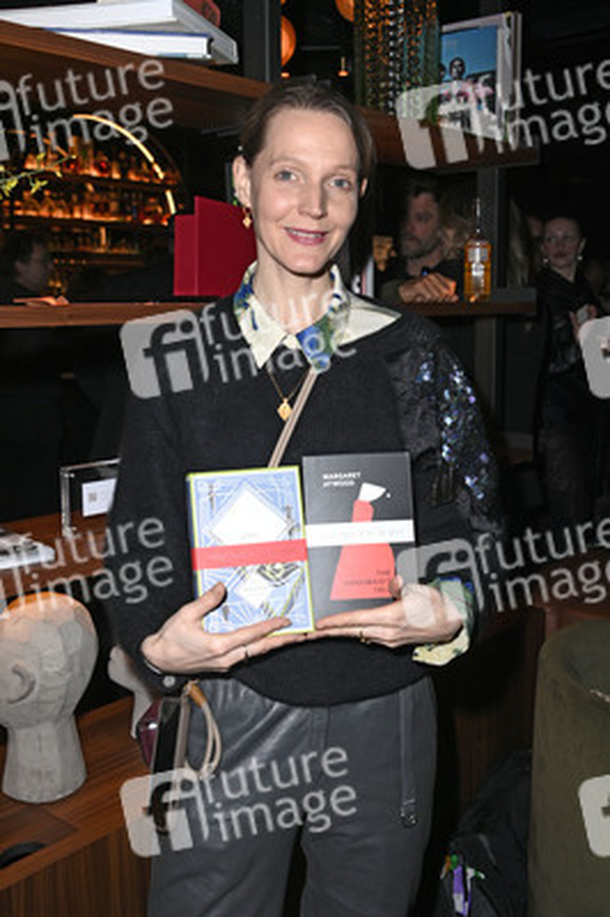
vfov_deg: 54.5
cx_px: 305
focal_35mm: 35
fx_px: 891
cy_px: 458
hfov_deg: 37.8
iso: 800
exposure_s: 1/100
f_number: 5
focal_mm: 35
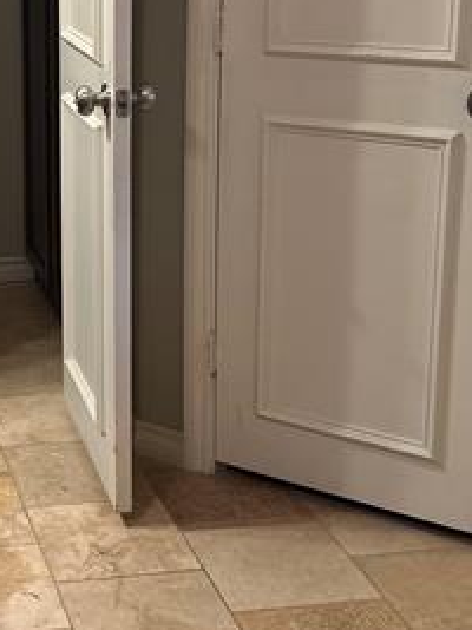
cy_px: 175
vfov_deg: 27.9
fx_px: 1255
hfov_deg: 20.3
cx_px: -50
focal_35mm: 69
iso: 160
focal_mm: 6.86
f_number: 1.78
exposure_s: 1/120
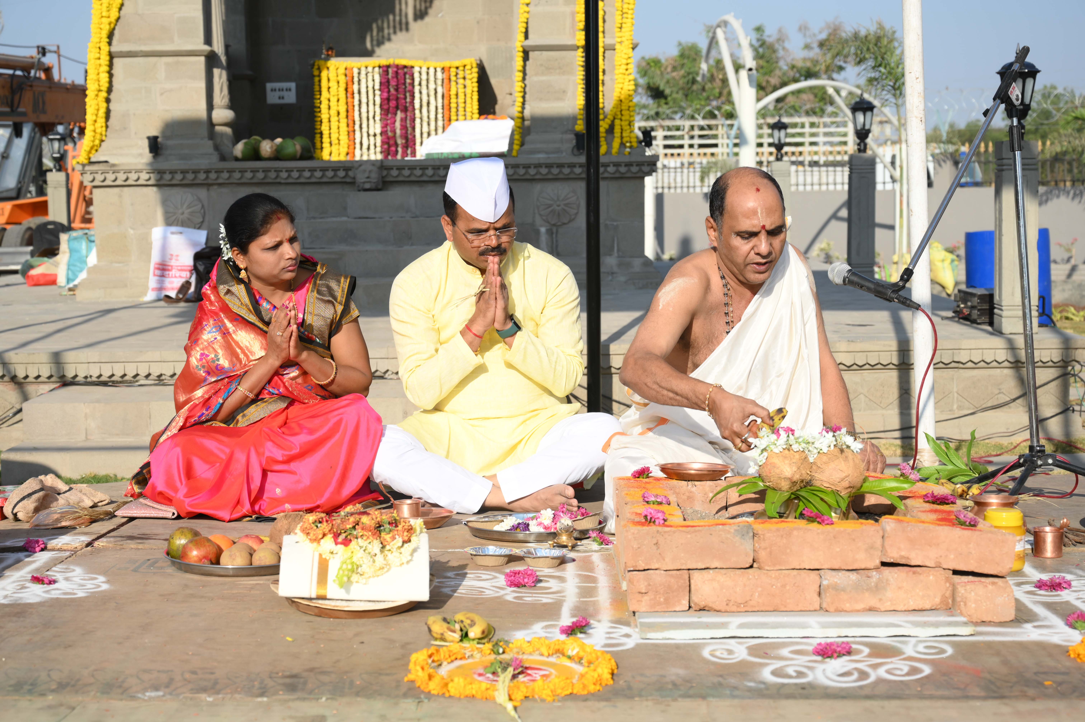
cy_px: 361
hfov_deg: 35.7
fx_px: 1687
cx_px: 542
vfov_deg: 24.2
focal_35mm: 56
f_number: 5.6
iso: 125
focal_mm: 56
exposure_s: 1/500
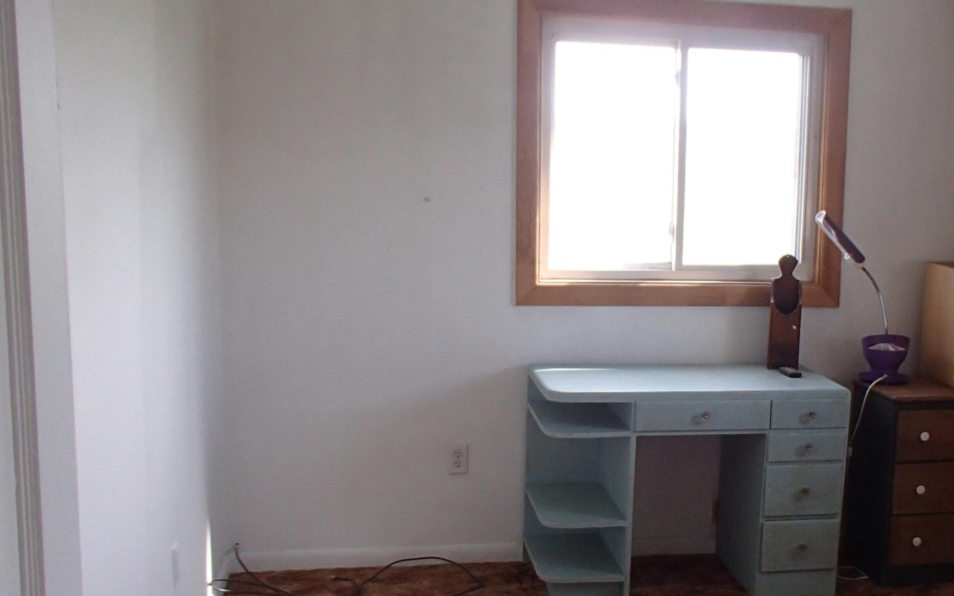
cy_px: 367
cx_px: 669
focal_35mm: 48
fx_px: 1248
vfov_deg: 26.8
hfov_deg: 41.1
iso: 200
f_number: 3.9
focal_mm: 5
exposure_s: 1/60
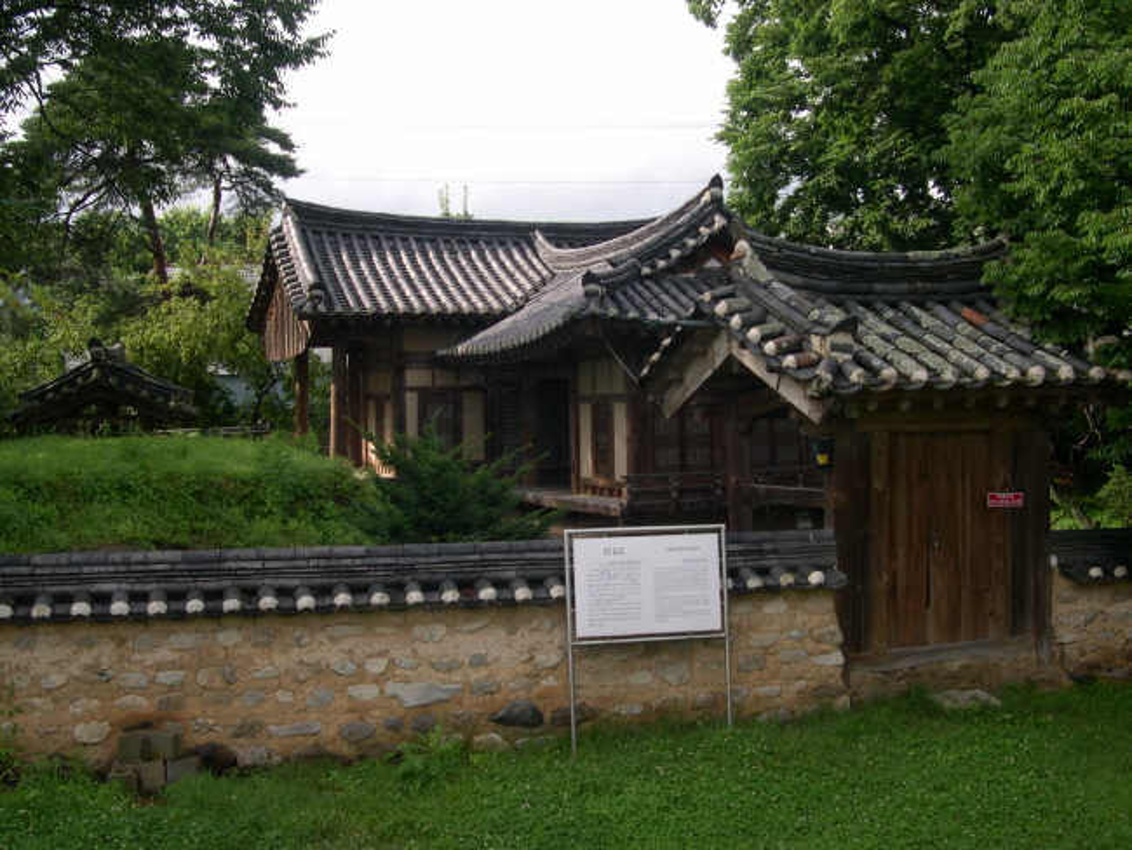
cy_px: 425
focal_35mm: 38
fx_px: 1243
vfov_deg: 37.7
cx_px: 566
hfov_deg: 49.0
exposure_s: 1/108
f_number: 7.6
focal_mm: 8
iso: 100
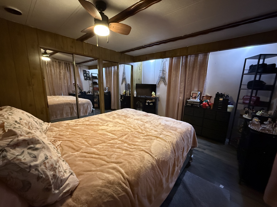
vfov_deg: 85.7
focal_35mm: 14
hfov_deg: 102.1
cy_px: 104
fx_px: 112
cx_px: 138
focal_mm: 2.22
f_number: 2.2
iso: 1000
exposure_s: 1/60
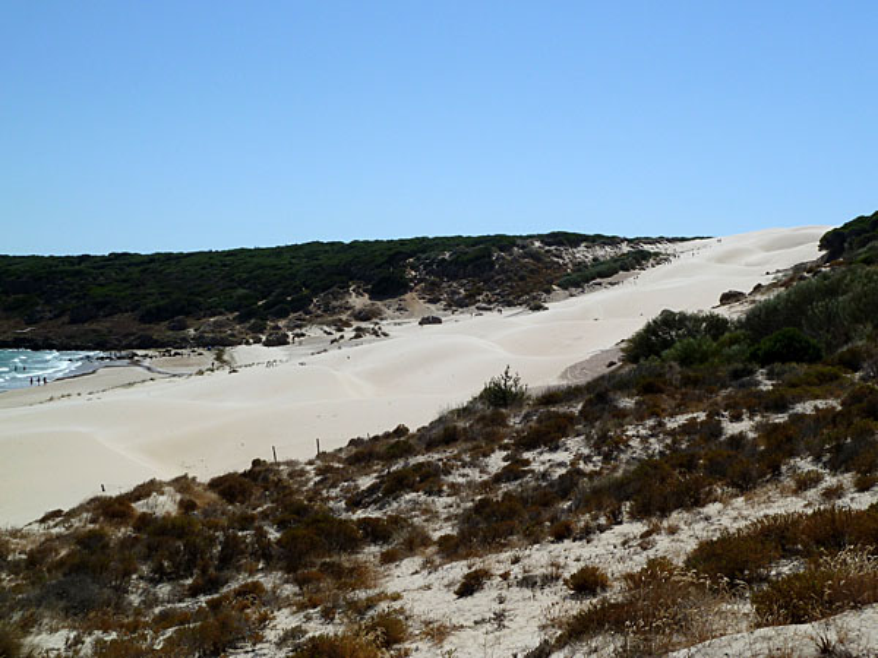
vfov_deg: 28.0
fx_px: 1319
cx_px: 439
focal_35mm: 52
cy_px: 329
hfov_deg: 36.8
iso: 80
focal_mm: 8.5
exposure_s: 1/800
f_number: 5.6
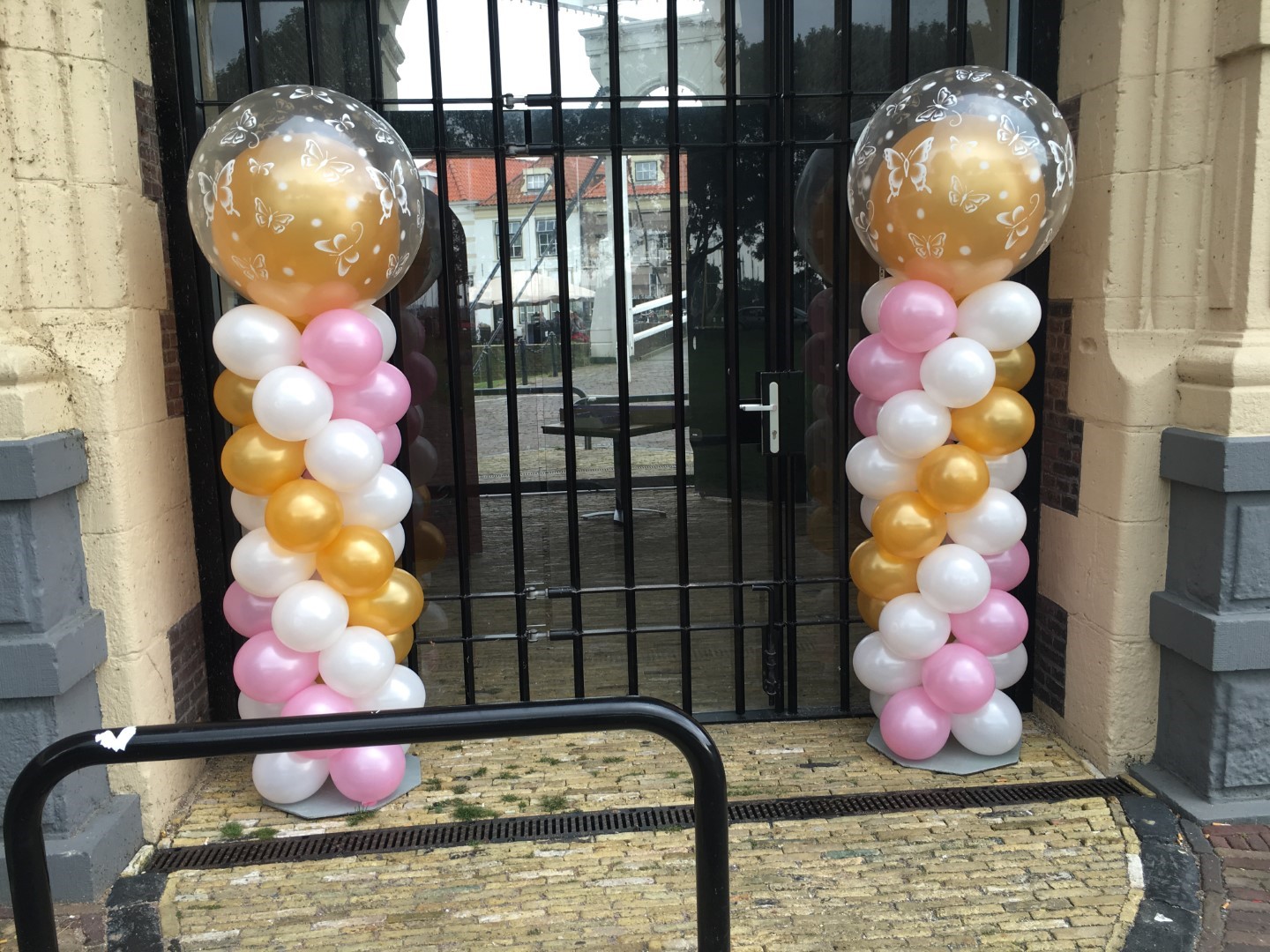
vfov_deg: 48.2
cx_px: 635
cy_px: 476
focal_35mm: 29
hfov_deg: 61.7
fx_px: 1064
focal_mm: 4.15
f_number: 2.2
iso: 25
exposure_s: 1/133
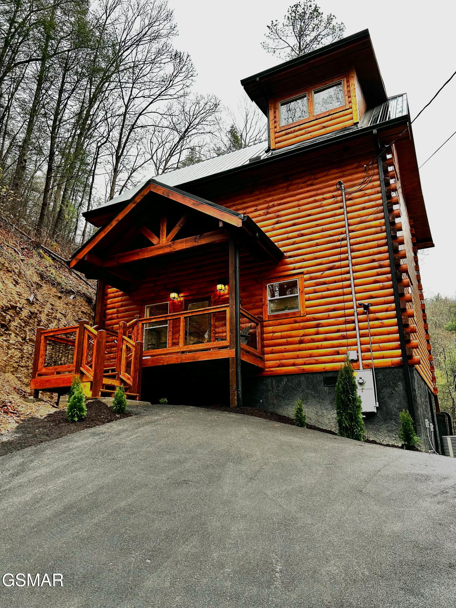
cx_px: 228
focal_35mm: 26
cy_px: 304
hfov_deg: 53.1
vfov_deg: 67.3
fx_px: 457
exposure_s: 1/121
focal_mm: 5.7
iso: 125
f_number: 1.5
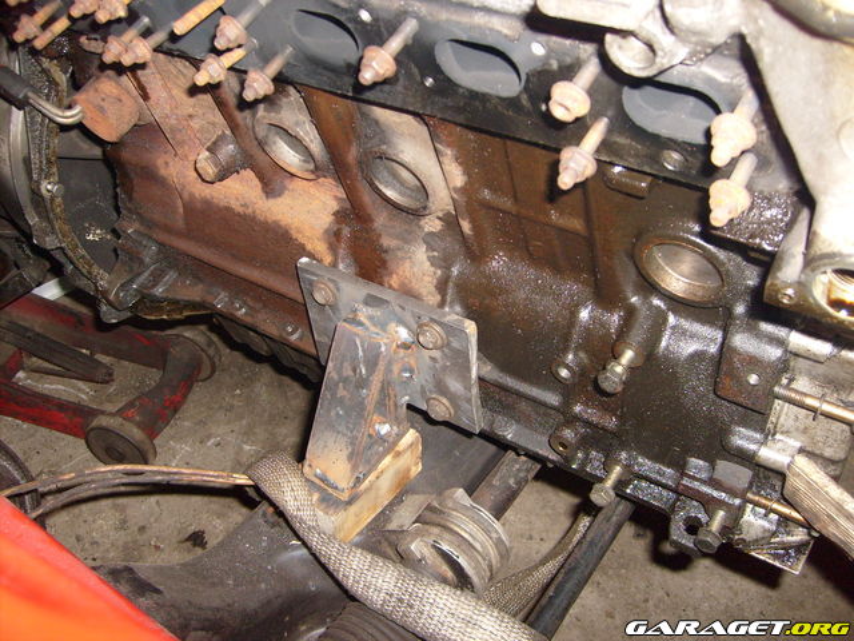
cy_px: 320
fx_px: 863
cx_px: 427
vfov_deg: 40.7
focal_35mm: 35
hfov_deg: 52.6
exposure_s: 1/45
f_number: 2.8
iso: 100
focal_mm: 5.8
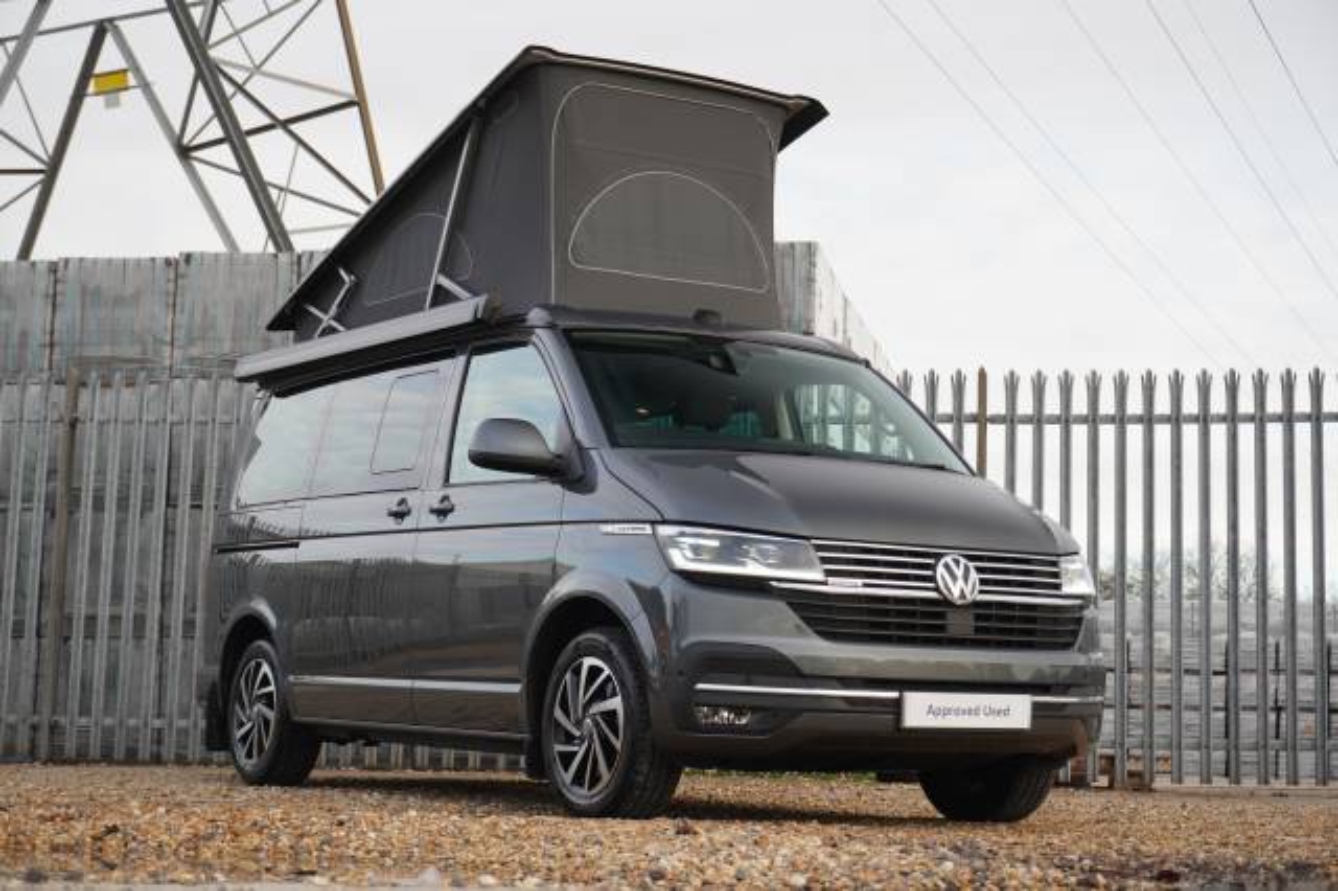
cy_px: 446
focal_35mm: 63
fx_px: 2340
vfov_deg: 21.5
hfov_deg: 31.9
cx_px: 669
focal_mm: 42
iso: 160
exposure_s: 1/80
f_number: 5.6
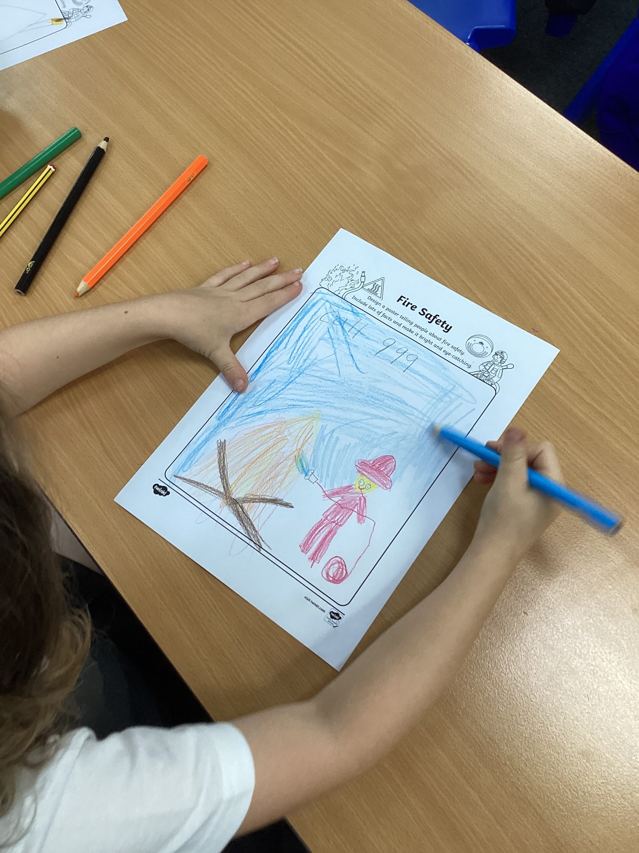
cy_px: 426
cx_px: 320
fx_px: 763
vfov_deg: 58.4
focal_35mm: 31
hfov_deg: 45.4
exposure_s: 1/50
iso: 80
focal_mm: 3.3
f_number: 2.4
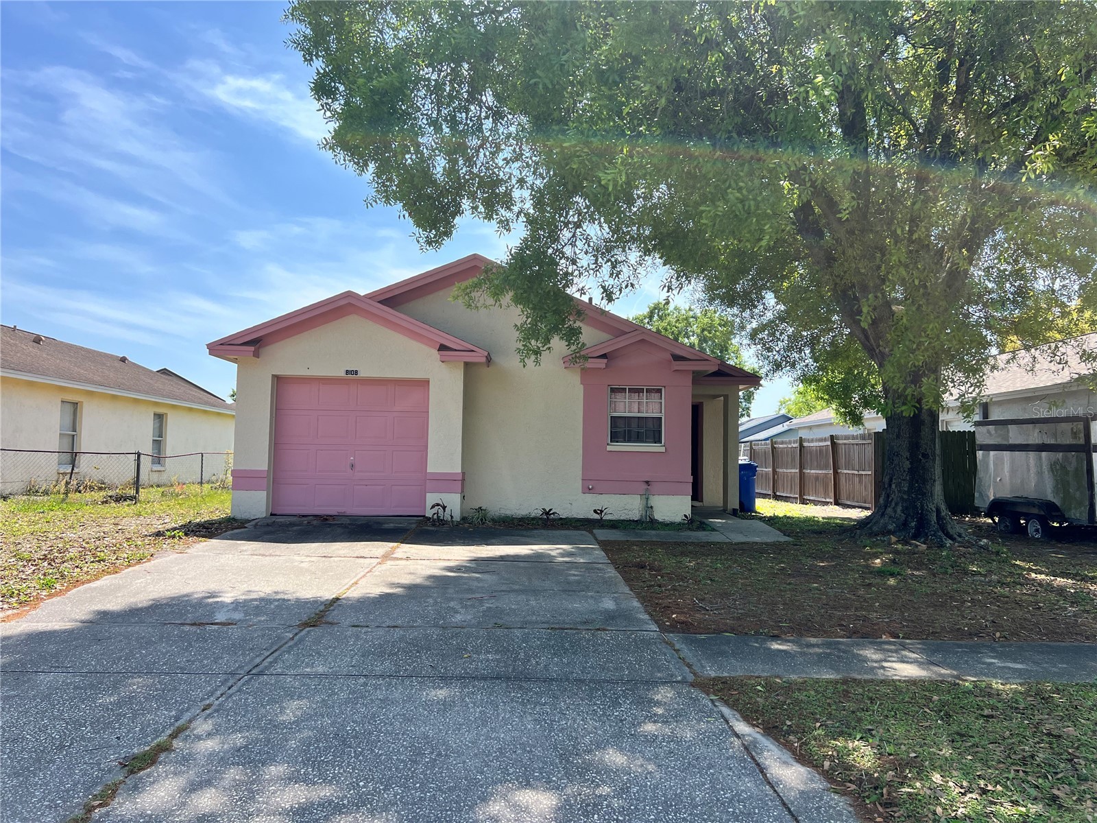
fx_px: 824
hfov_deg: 67.3
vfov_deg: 53.1
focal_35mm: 26
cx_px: 548
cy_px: 412
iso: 50
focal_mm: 5.7
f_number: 1.5
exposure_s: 1/2457
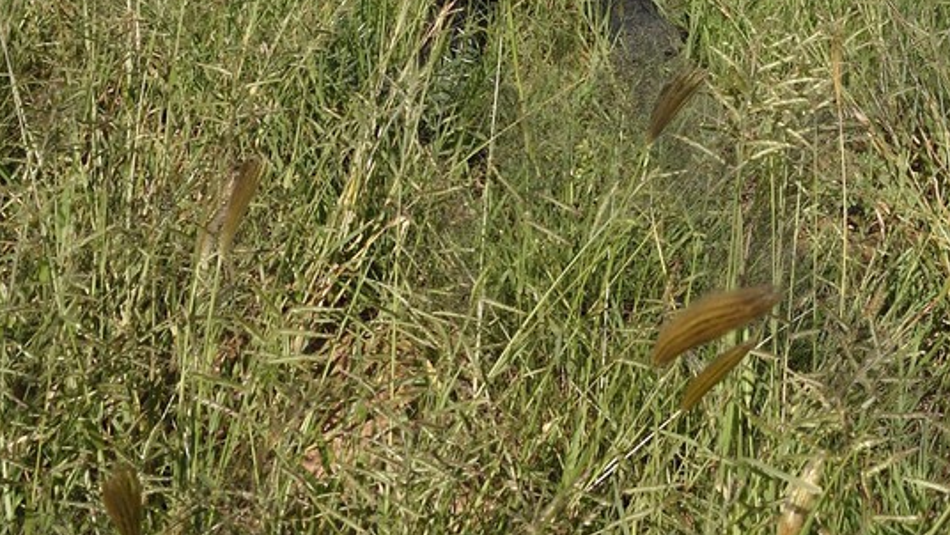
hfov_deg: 23.9
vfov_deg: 15.4
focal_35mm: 75
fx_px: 1890
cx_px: 1312
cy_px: -156
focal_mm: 24
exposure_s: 1/320
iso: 200
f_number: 13
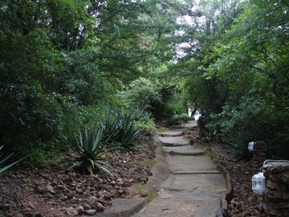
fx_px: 351
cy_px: 108
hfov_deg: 44.8
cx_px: 144
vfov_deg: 34.3
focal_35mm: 42
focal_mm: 9
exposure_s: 1/50
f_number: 2.8
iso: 200
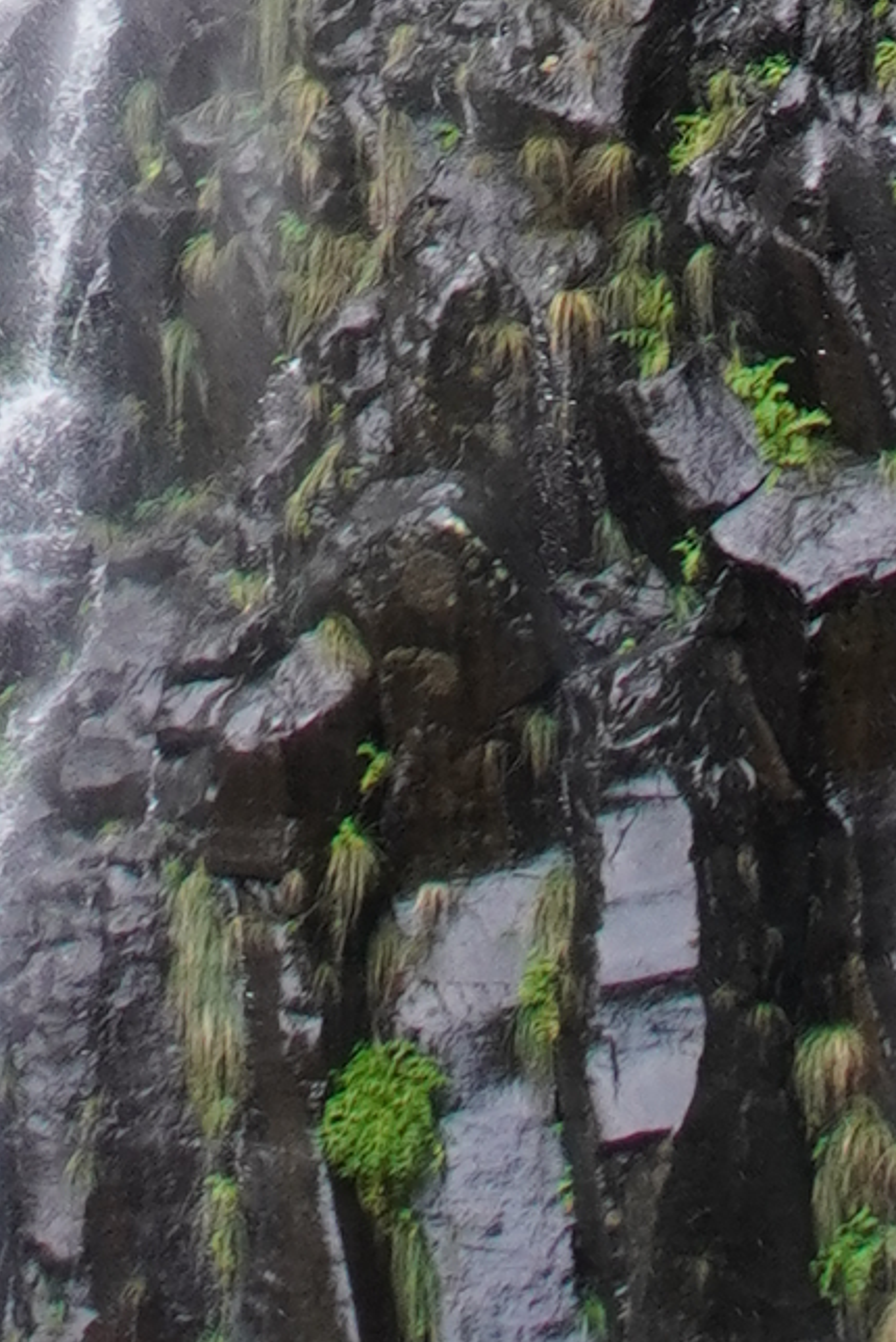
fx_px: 33860
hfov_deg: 1.5
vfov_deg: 2.3
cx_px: 125
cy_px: -1455
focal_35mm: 908
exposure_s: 1/160
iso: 500
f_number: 5.6
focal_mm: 92
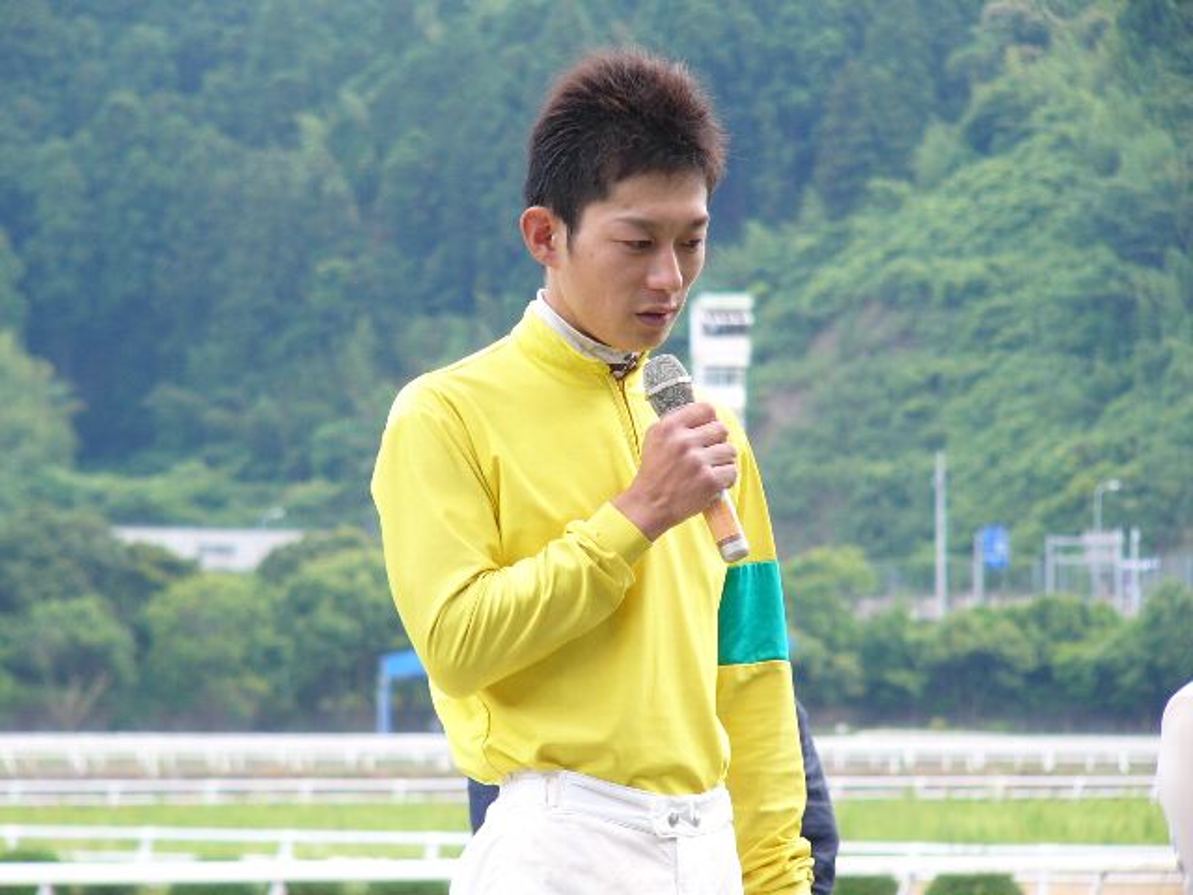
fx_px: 7927
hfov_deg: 8.6
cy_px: 448
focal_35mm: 230
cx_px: 596
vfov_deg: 6.5
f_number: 3.7
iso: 50
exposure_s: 1/125
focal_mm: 38.3
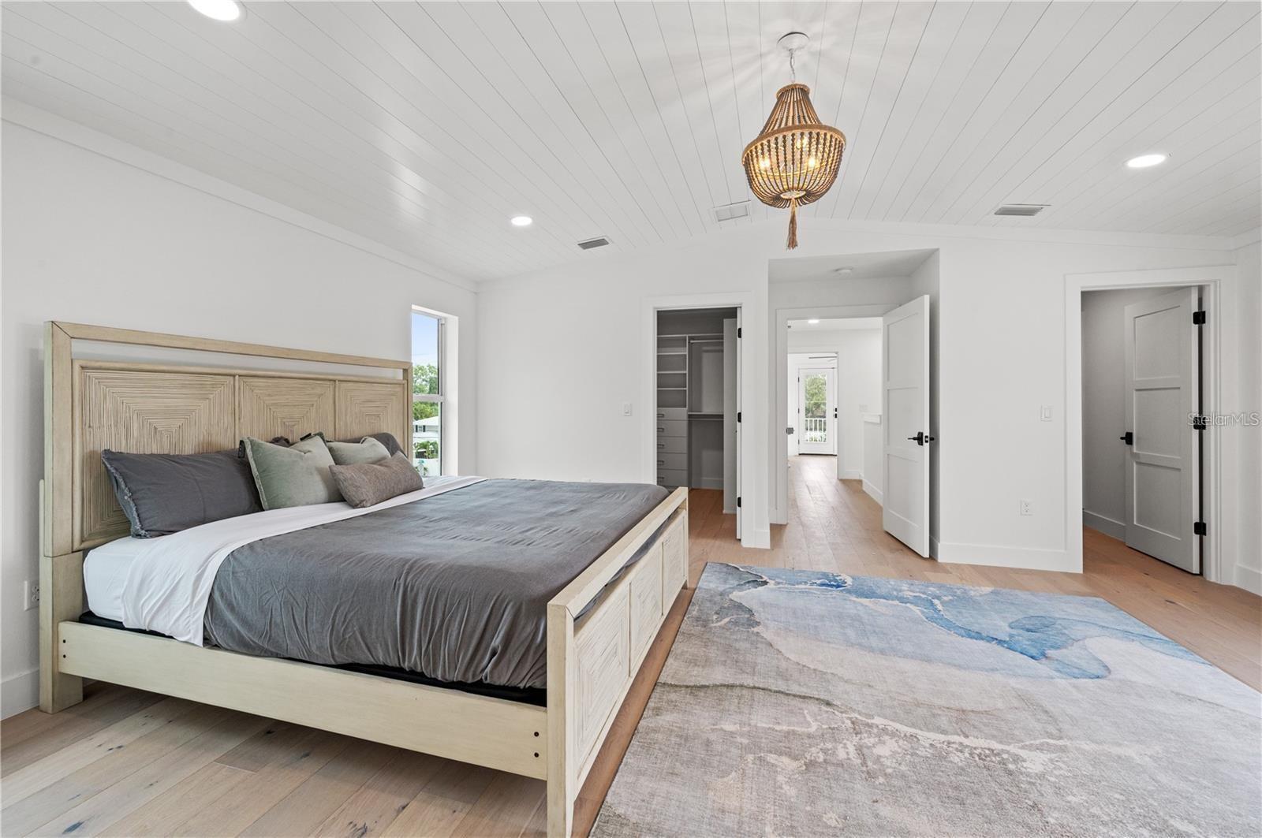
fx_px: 490
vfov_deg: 81.1
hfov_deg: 104.3
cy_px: 419
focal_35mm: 14
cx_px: 631
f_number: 10
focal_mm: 14
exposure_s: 1/30
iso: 800
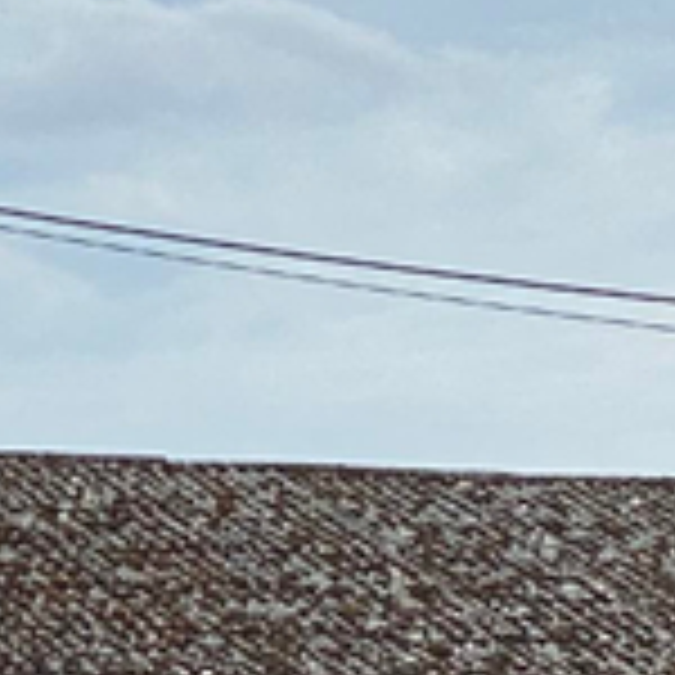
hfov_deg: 4.7
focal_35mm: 368
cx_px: -482
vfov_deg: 4.7
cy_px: 824
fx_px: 8119
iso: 20
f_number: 2
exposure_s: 1/1410
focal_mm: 6
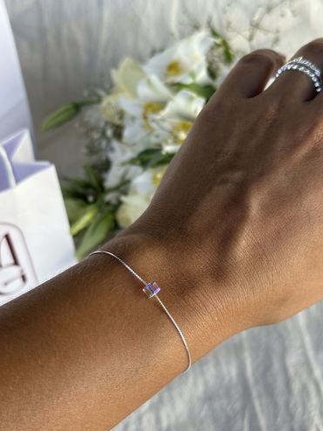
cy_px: 233
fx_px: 647
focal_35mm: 52
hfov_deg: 28.0
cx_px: 160
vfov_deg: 36.8
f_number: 1.78
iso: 64
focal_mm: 6.86
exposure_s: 1/663
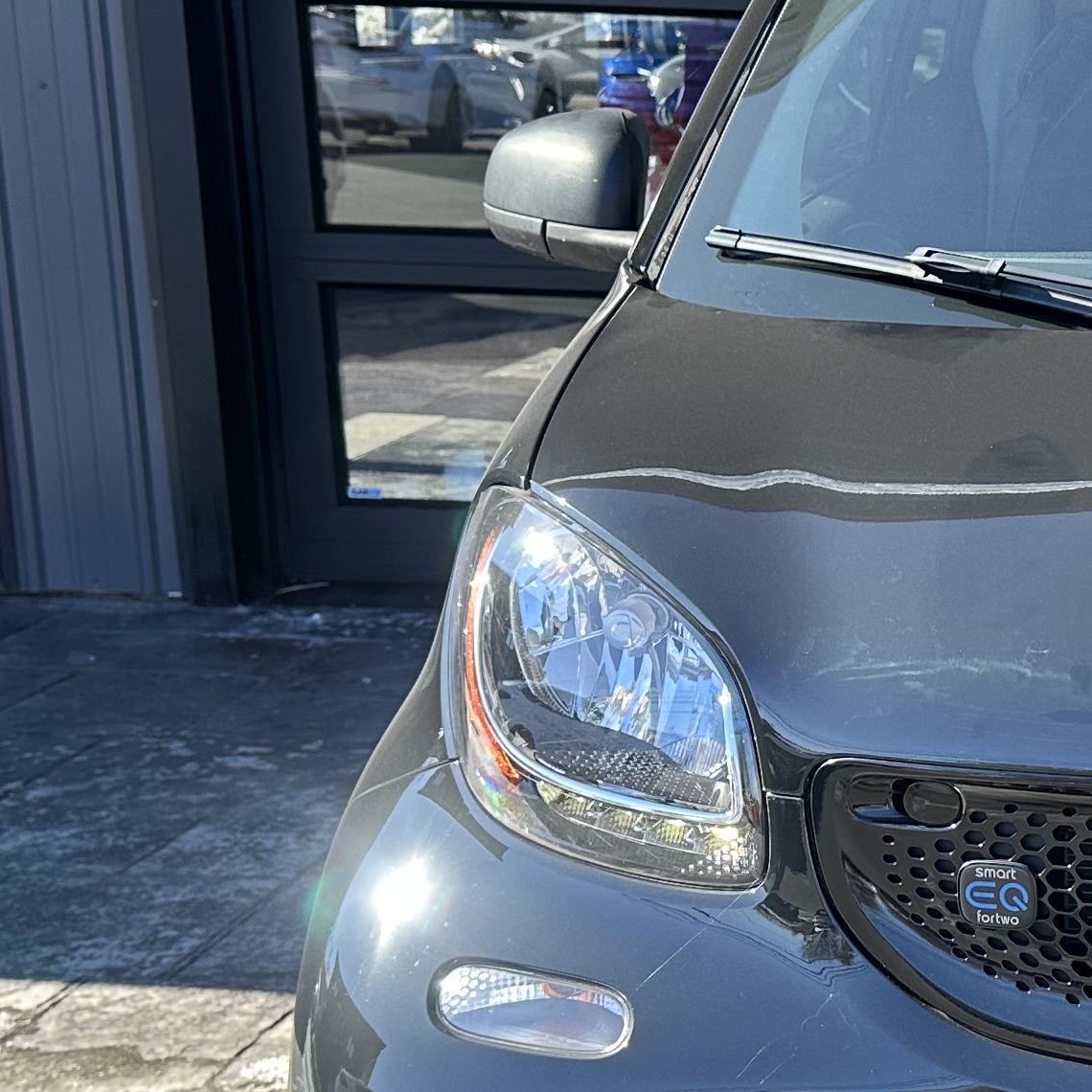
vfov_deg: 22.9
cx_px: 1396
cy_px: 752
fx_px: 2677
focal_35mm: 75
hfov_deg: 21.1
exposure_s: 1/767
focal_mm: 6.86
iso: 80
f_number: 1.78
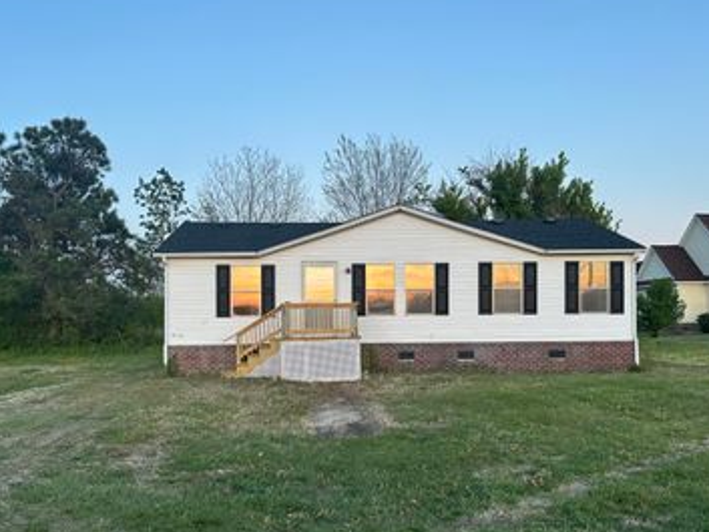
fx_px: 697
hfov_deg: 53.9
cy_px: 316
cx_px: 337
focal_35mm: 34
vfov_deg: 41.6
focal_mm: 6.86
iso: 50
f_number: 1.78
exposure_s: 1/121
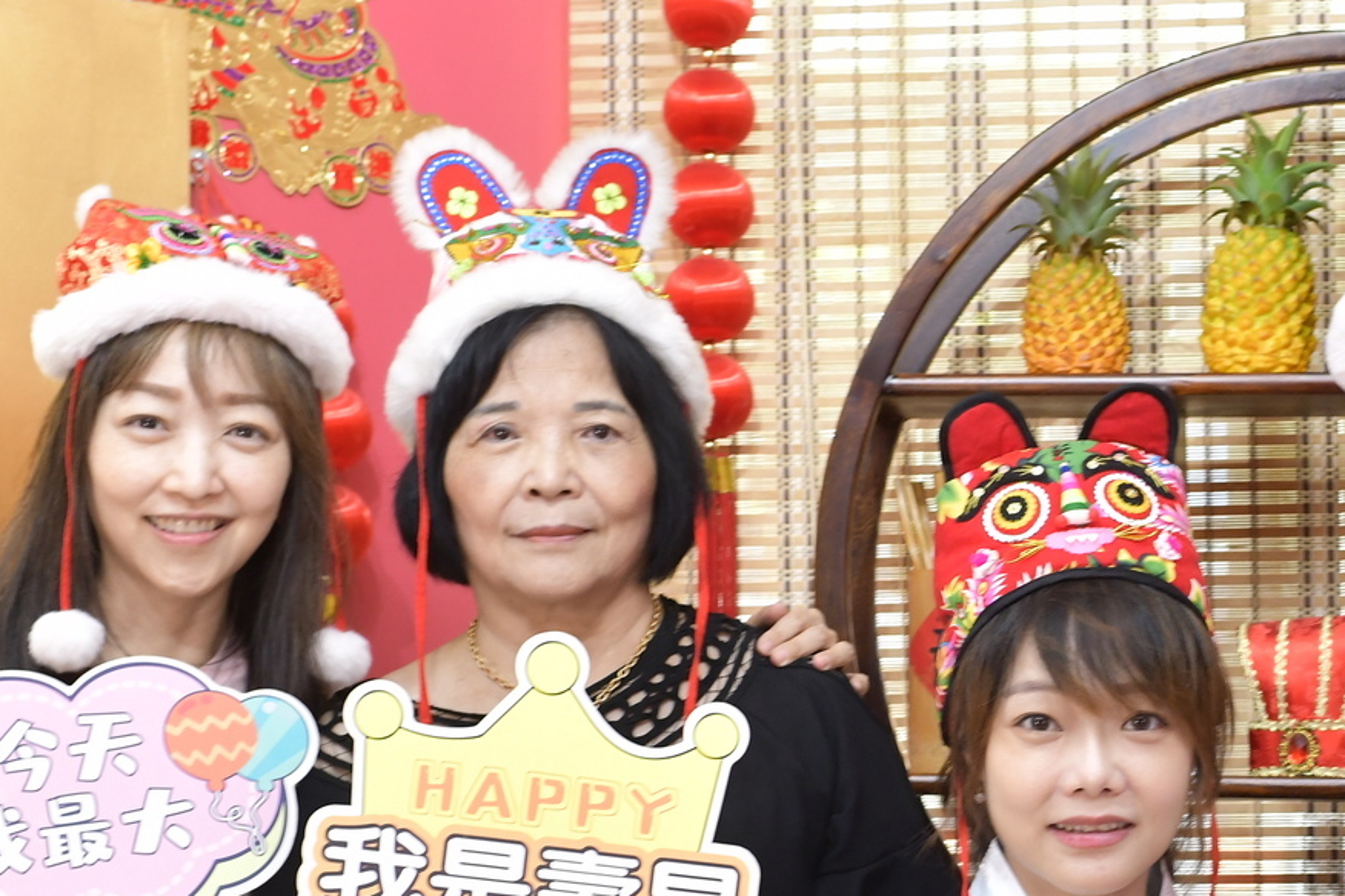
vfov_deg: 14.1
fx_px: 3586
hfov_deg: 20.6
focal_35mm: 96
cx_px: 1302
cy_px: 847
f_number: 4.5
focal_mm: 35
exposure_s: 1/200
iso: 1000
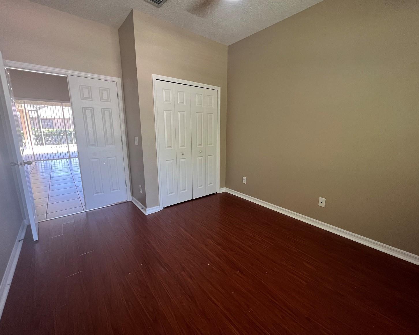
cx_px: 217
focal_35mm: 14
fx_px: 174
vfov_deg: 88.0
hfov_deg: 100.7
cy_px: 164
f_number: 1.8
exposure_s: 1/60
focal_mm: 1.57
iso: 160
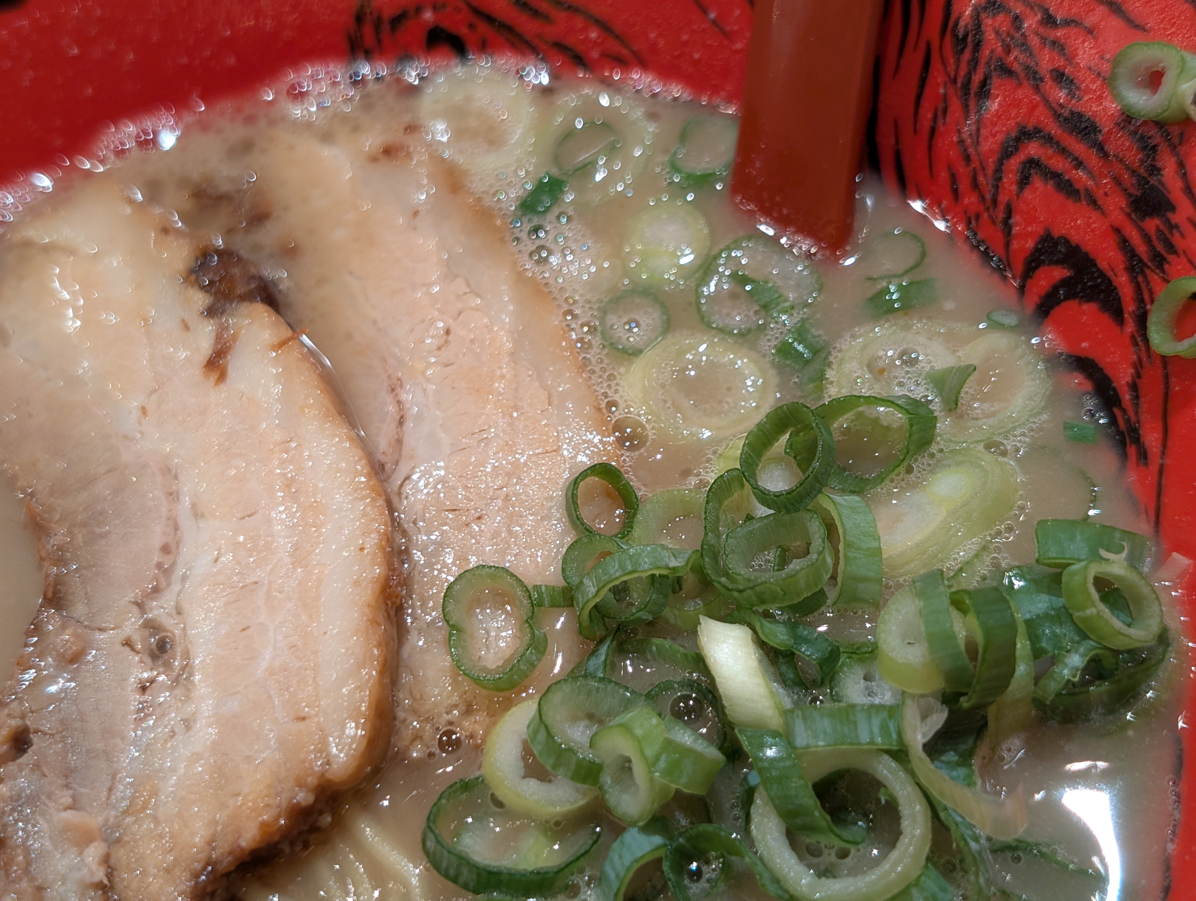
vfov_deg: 29.7
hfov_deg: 38.9
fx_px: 1695
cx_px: 598
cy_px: 450
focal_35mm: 49
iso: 69
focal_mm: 6.9
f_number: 1.68
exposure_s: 1/60
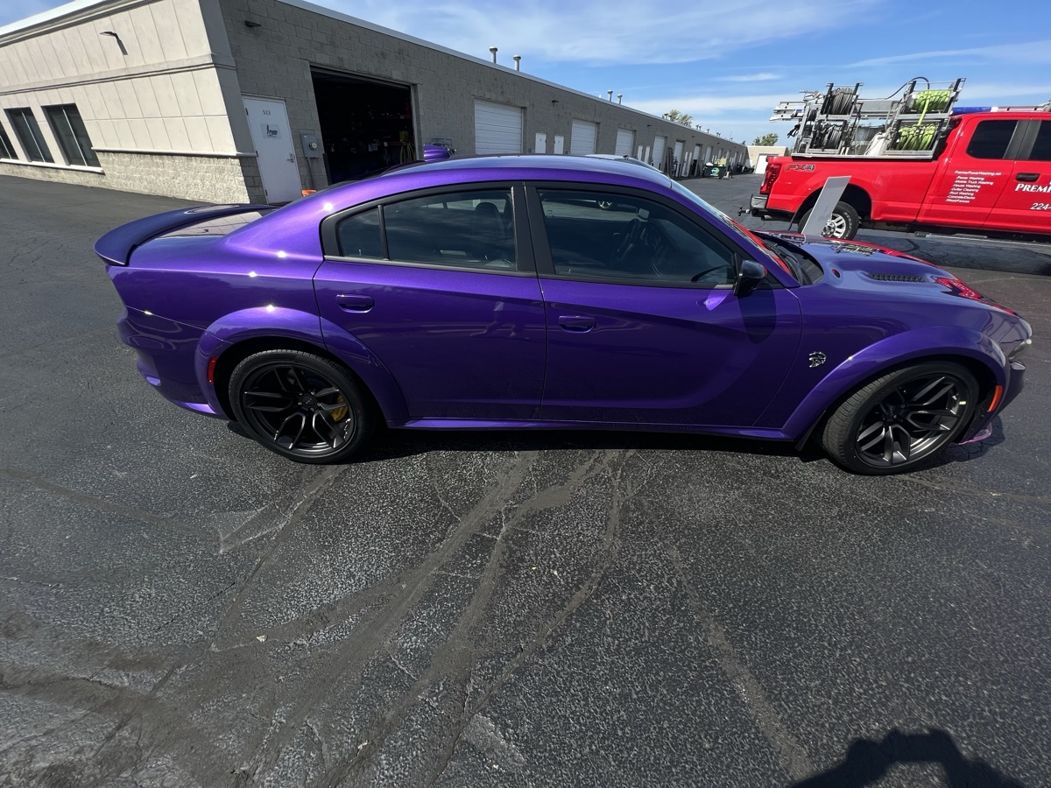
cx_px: 526
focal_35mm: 13
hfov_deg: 106.2
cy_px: 394
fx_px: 395
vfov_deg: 89.9
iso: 32
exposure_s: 1/1043
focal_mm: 1.57
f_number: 1.8
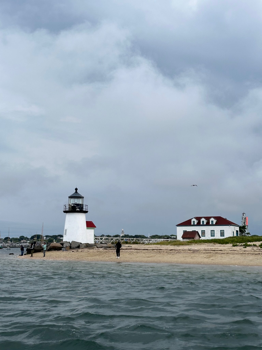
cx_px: 131
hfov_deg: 30.3
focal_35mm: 48
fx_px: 484
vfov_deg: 39.7
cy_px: 175
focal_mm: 6.86
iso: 50
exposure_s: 1/192
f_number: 1.78
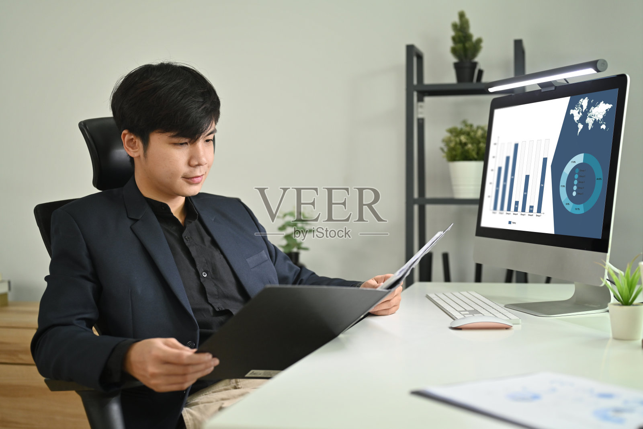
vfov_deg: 27.0
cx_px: 322
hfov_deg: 39.6
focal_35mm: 50
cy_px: 214
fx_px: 893
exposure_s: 1/125
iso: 500
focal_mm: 50
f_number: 2.8
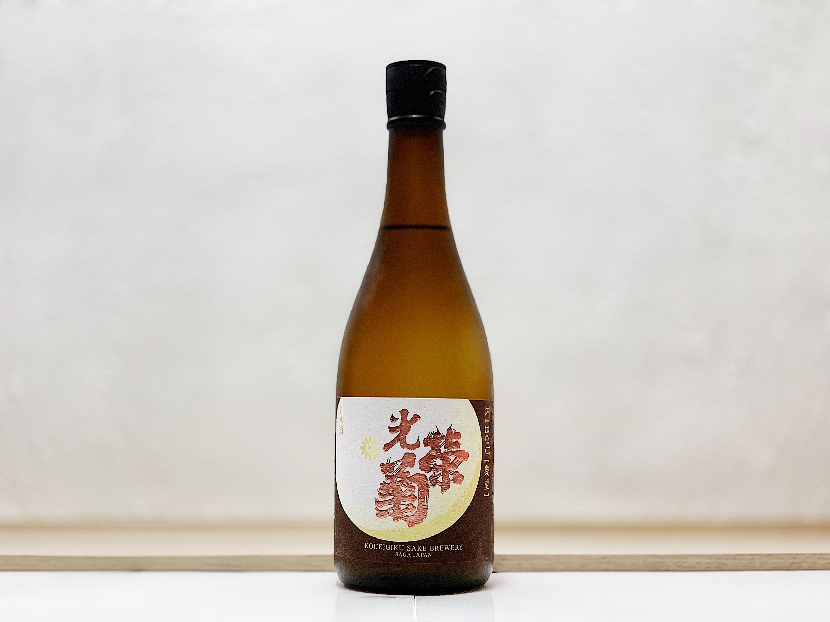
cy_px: 311
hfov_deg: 36.8
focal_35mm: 52
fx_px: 1247
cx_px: 415
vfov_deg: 28.0
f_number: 2.4
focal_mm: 6
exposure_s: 1/95
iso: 125
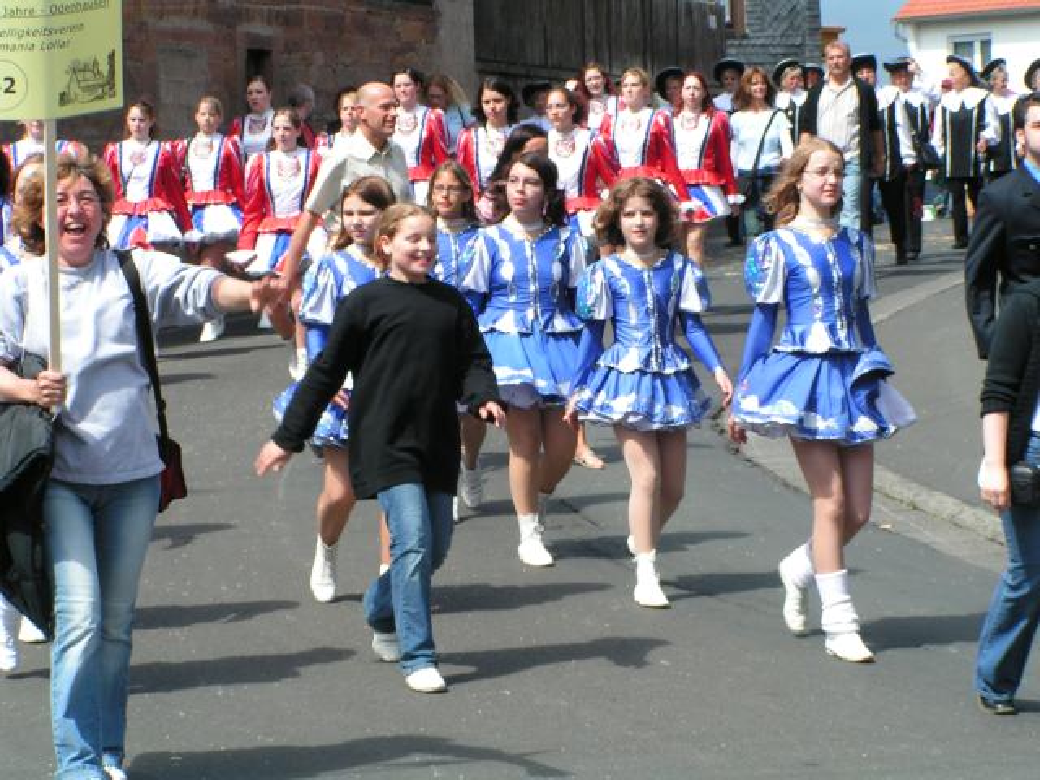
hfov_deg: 15.8
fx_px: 3755
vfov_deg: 11.9
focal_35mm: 125
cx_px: 520
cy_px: 390
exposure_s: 1/250
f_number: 5.6
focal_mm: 19.1
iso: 50
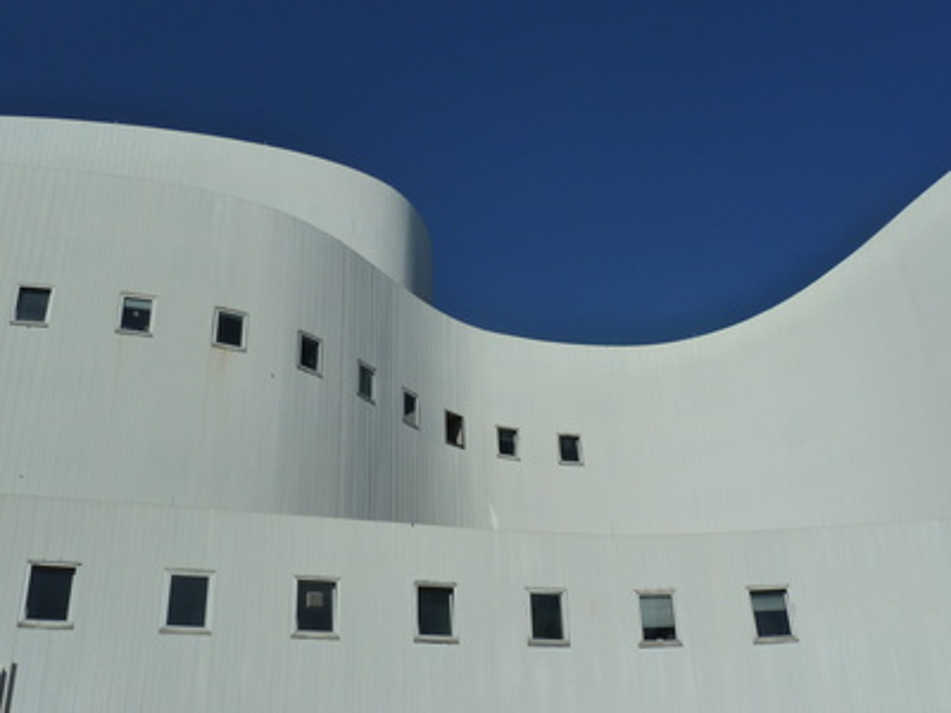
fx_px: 1016
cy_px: 356
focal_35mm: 37
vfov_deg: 38.7
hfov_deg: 50.1
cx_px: 476
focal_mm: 6.1
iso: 125
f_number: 6.3
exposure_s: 1/1000
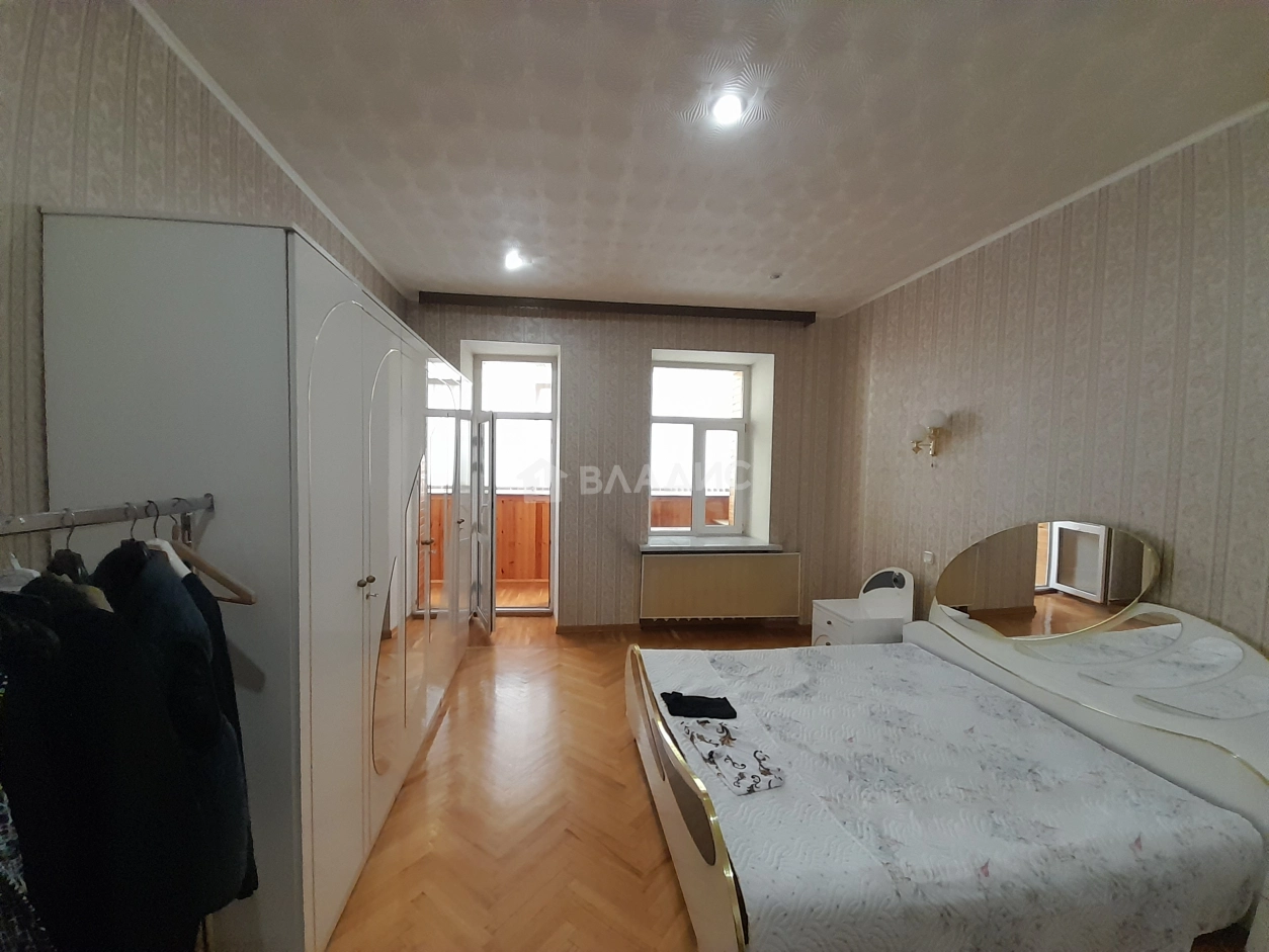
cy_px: 476
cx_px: 634
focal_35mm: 13
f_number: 2.2
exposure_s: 1/33
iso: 200
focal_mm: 1.13
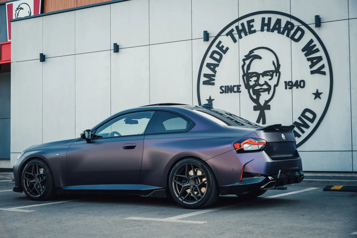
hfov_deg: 35.9
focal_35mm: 56
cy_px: 119
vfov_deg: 24.4
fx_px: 550
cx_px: 178
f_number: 4.5
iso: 125
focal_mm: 37
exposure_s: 1/160
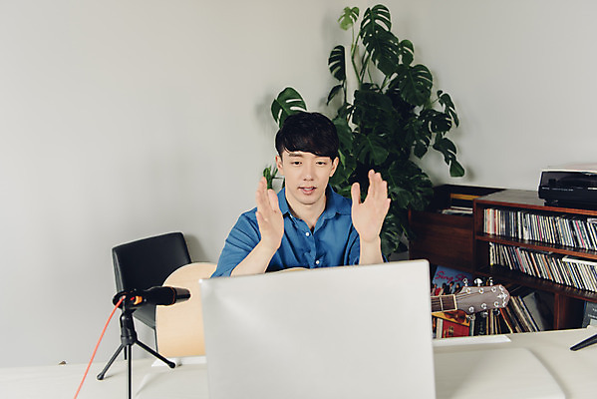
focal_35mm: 28
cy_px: 200
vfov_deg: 46.4
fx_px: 465
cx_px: 298
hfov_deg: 65.4
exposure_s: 1/100
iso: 320
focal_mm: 28
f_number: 2.8
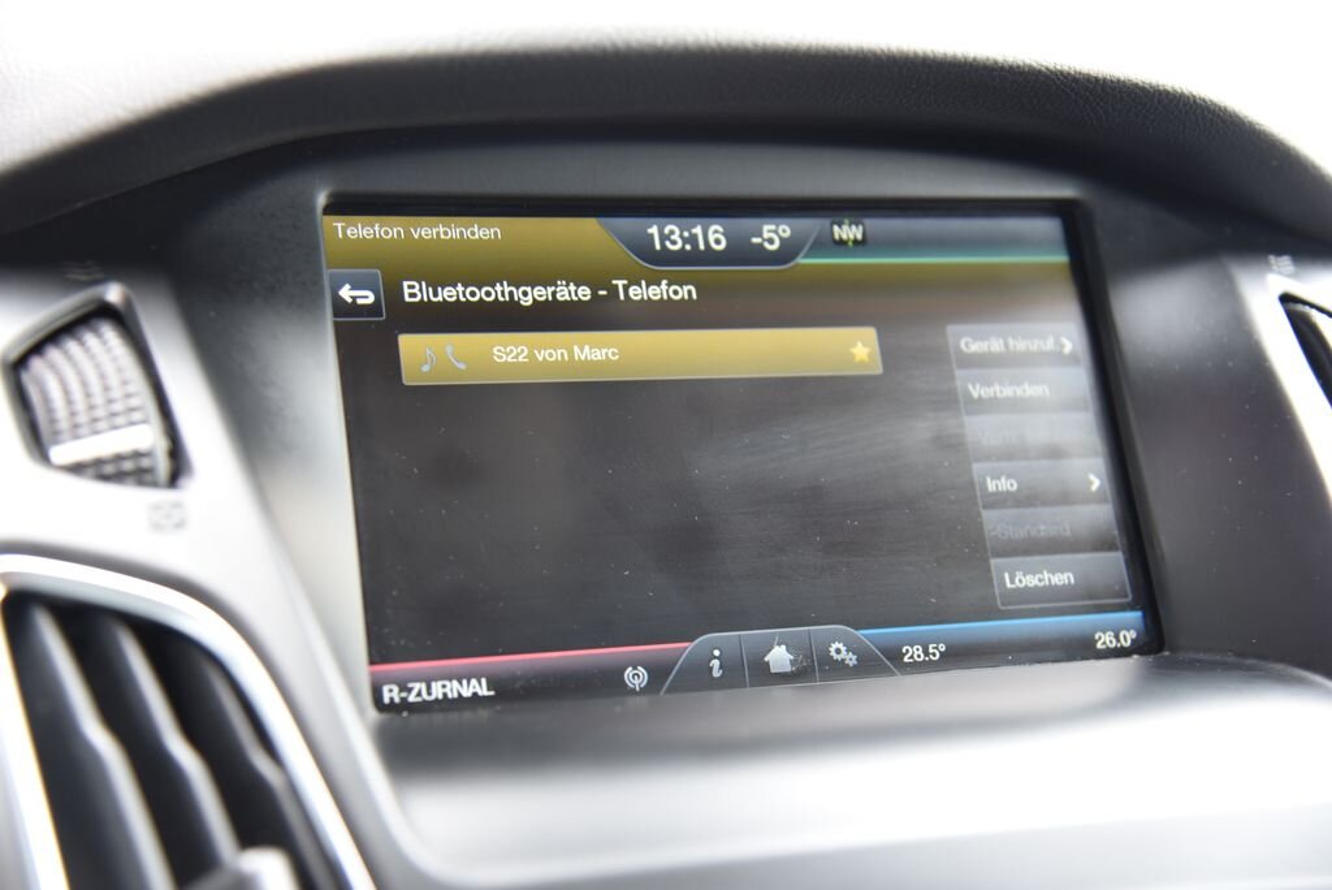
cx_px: 666
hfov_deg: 32.4
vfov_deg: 21.9
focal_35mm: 62
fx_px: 2295
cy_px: 445
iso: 500
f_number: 4
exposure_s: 1/40
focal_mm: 62
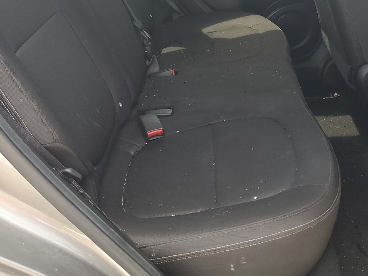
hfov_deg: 40.1
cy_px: 28
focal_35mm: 47
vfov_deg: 29.6
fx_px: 500
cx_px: 235
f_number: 1.5
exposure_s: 1/182
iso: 50
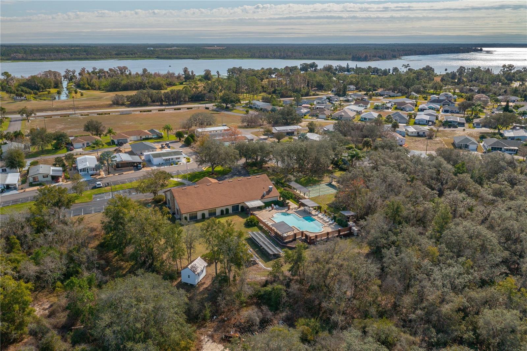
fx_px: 410
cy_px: 176
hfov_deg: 65.5
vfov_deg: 46.4
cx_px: 264
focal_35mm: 28
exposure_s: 1/240
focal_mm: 10.26
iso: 100
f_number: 7.1
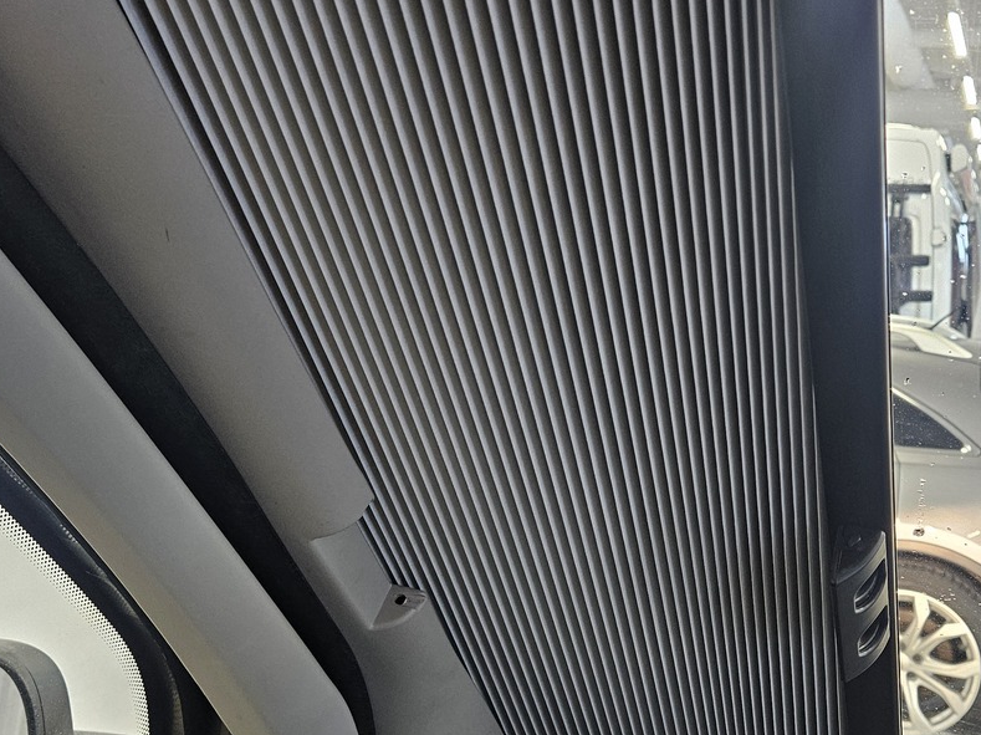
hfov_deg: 44.8
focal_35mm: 42
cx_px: 523
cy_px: 443
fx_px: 1190
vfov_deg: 34.2
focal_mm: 5.4
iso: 320
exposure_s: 1/100
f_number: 1.8
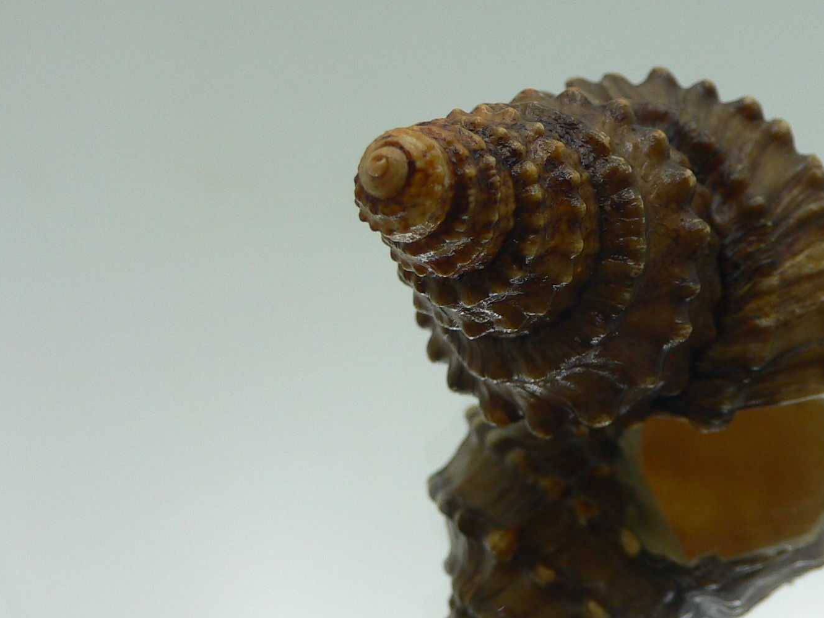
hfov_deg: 35.5
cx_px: 601
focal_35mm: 53
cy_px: 265
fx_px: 1261
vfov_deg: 27.5
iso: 80
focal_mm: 4.6
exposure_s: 1/60
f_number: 2.8
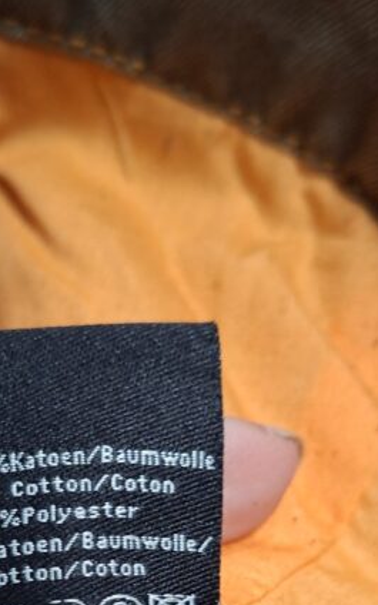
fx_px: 758
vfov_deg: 39.6
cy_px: 568
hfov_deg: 27.7
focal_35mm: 46
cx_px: 107
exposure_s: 1/33
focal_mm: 5.54
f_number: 1.8
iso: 400
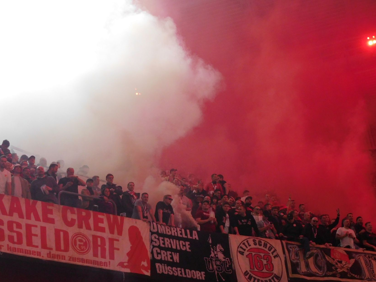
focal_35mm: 75
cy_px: 149
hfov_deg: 26.0
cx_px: 160
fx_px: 815
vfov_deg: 19.6
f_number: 4.4
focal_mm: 11.1
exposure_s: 1/60
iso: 400
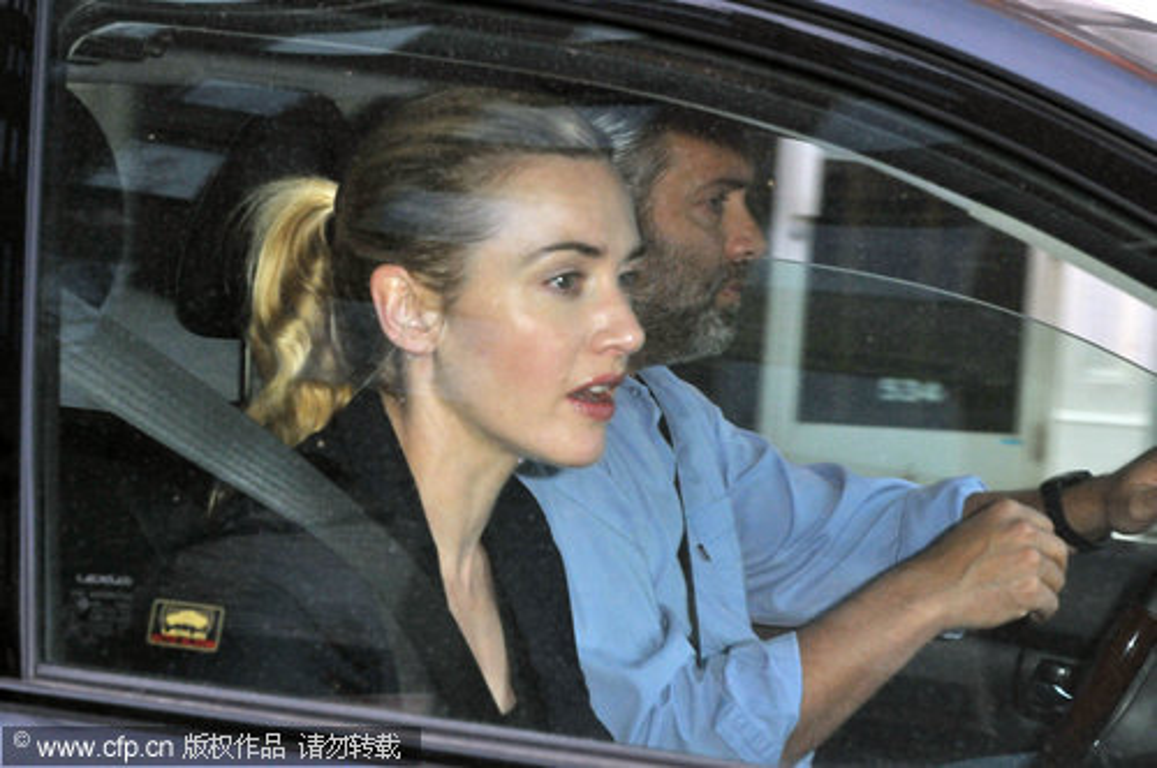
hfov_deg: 19.5
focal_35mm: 105
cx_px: 578
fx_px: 3370
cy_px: 384
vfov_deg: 13.0
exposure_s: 1/320
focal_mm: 70
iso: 1250
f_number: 8
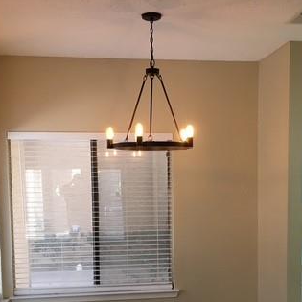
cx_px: 172
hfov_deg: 32.7
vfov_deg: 32.2
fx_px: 513
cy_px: 226
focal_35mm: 52
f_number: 2.2
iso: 32
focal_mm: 4.15
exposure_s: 1/30
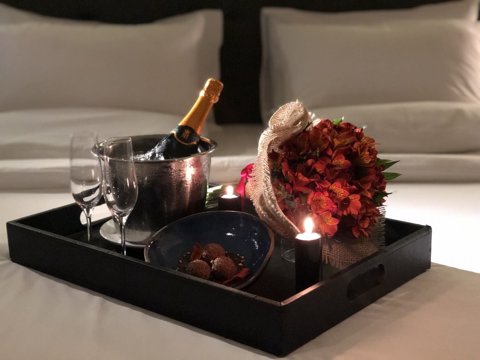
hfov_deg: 33.8
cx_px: 240
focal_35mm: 57
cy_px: 180
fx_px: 790
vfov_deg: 25.7
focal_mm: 6.6
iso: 1250
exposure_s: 1/30
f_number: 2.8
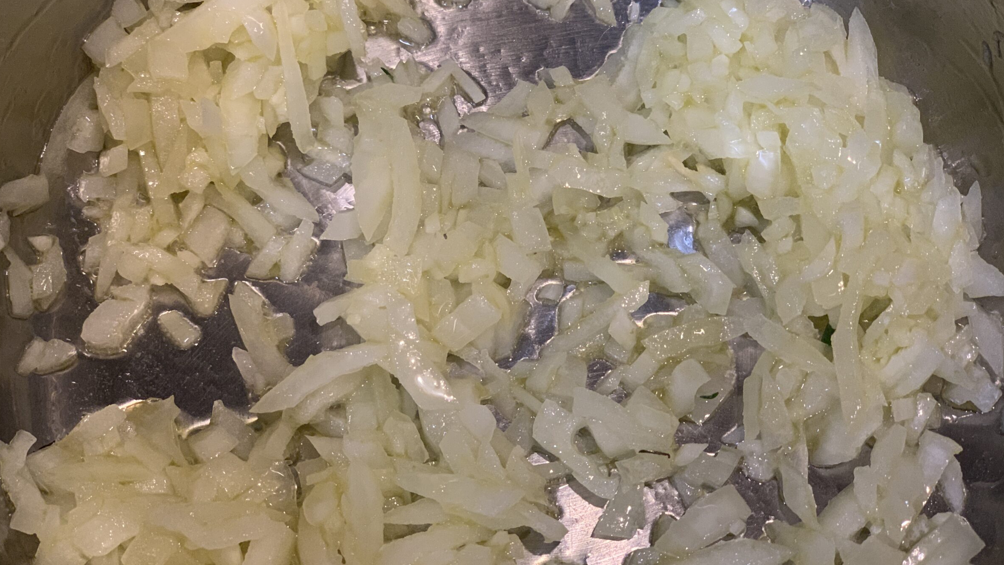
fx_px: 1624
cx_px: 515
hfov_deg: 34.4
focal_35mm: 61
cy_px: 247
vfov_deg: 19.7
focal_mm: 6
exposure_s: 1/50
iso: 160
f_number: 2.4
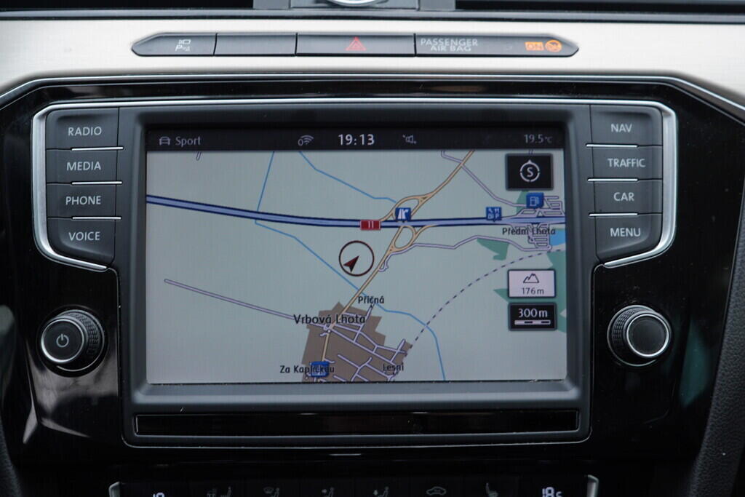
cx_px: 372
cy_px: 248
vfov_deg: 36.9
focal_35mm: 36
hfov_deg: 53.1
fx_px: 745
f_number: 2.8
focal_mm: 24
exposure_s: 1/40
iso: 125
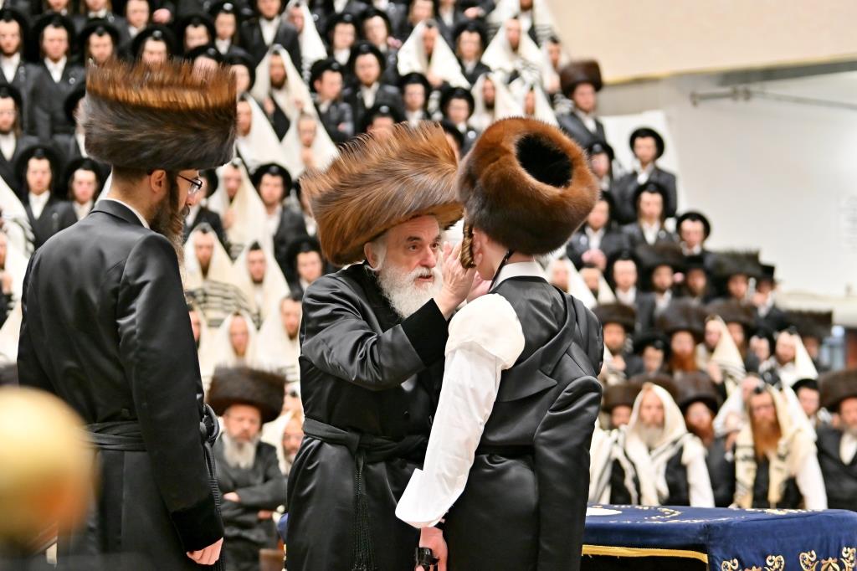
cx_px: 428
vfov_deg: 11.7
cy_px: 286
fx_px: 2784
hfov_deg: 17.5
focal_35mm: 117
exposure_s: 1/320
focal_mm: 78
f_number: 2.8
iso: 400
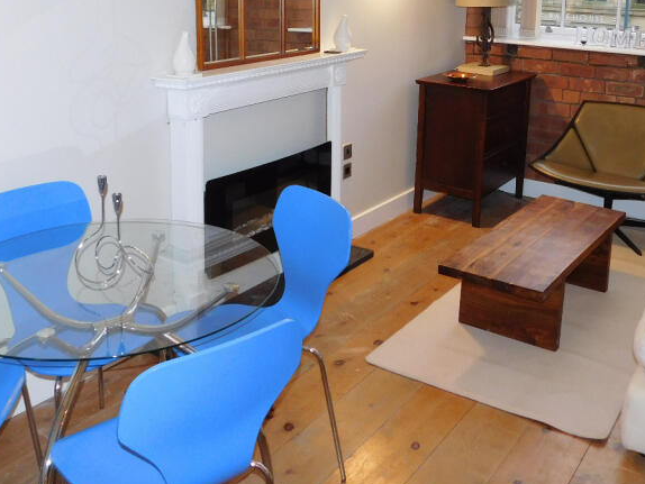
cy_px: 86
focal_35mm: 41
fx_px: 764
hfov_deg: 45.7
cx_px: 346
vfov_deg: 34.0
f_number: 3
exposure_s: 1/30
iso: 200
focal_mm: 4
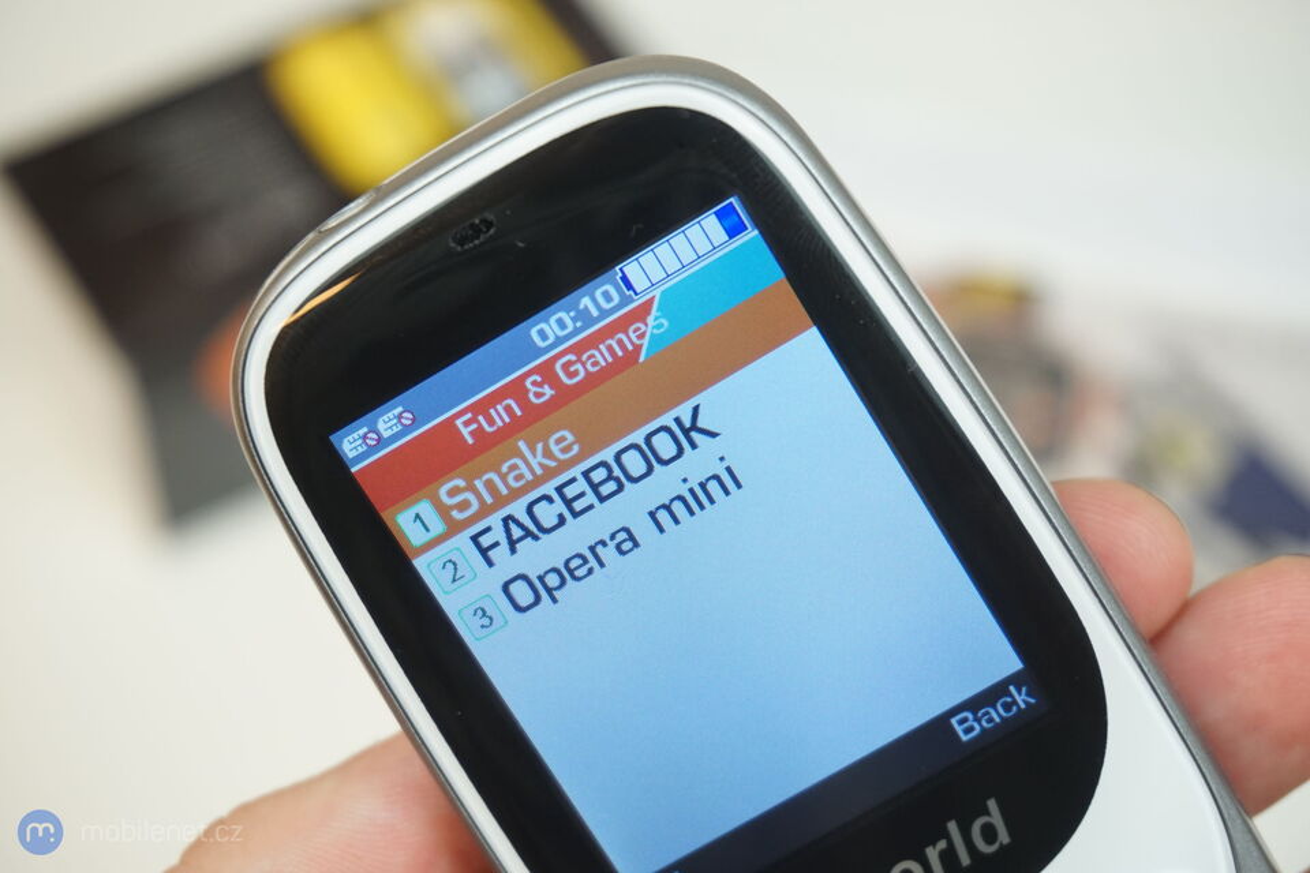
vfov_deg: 19.7
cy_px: 436
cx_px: 655
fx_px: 2511
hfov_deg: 29.2
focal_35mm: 69
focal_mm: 46
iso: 800
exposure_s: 1/80
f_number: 5.6
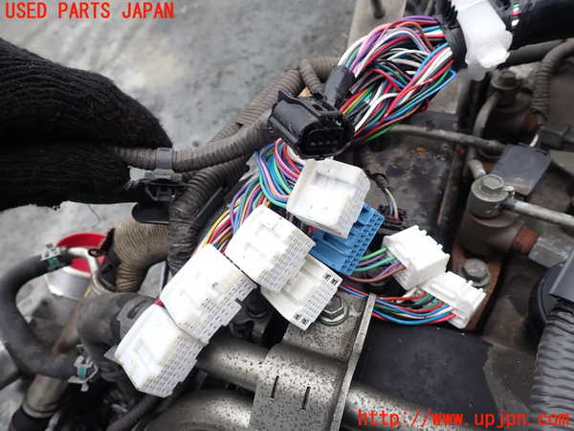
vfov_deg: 54.9
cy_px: 216
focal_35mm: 25
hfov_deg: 69.4
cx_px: 287
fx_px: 415
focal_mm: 4.5
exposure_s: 1/320
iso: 100
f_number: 2.8
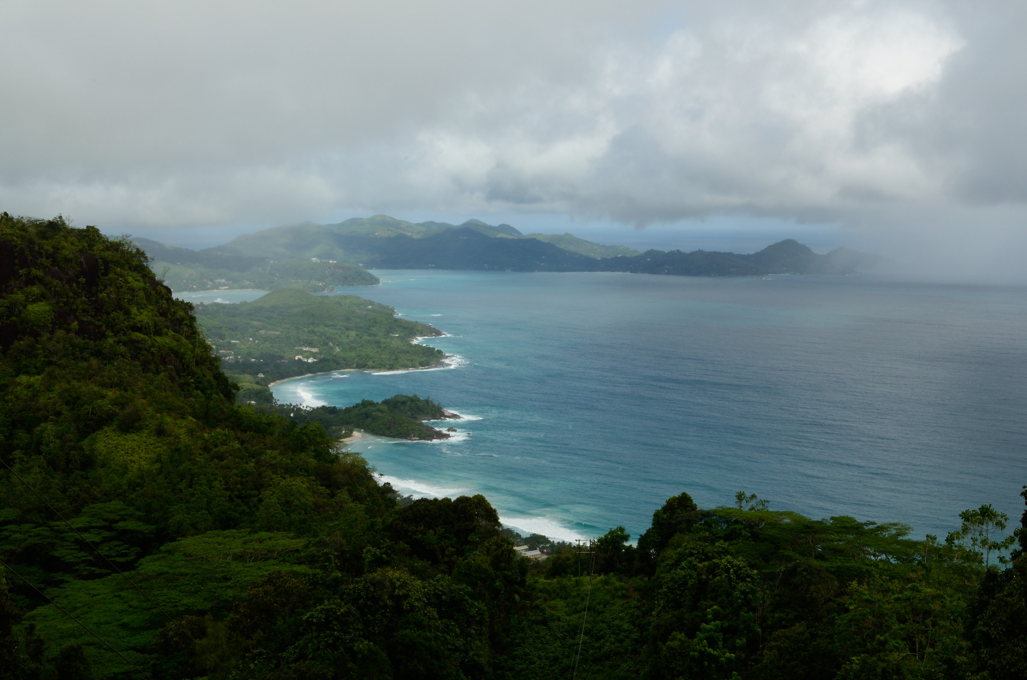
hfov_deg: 41.2
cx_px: 514
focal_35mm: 48
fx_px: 1366
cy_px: 340
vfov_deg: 27.9
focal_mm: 32
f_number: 22
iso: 100
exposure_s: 1/30
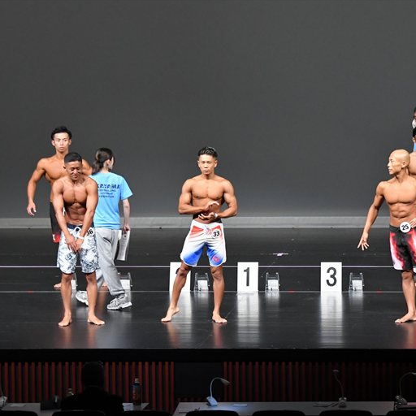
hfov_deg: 9.1
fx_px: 2624
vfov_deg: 9.1
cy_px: 207
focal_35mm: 193
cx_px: 308
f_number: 5.6
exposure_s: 1/400
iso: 4000
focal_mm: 100
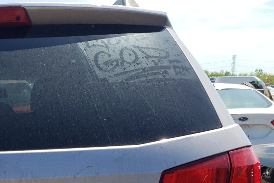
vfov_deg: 17.3
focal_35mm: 75
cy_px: 227
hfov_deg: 25.5
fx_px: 571
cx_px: -6
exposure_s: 1/2500
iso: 50
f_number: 1.5
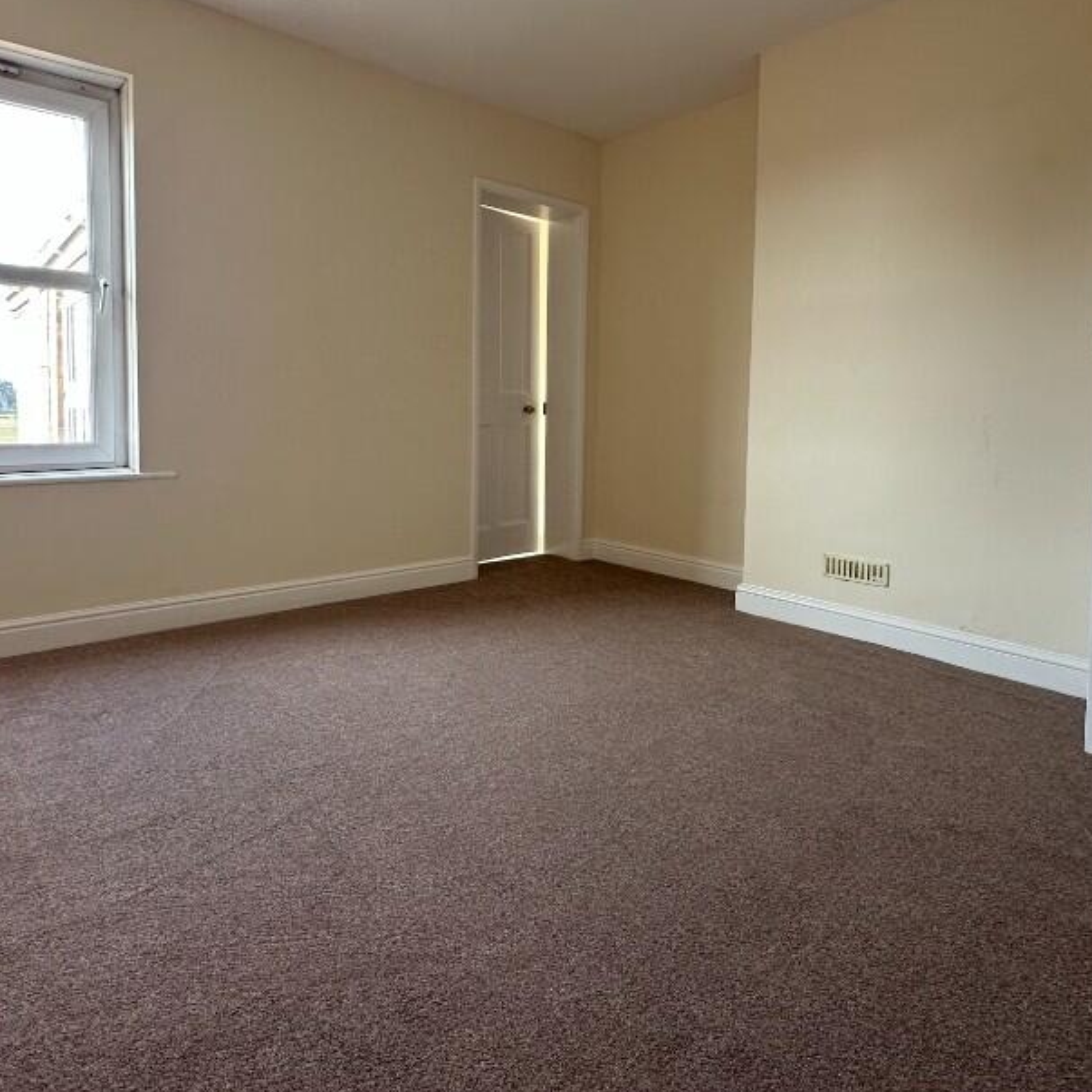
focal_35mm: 21
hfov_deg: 71.8
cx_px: 476
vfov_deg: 71.6
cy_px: 451
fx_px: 749
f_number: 2.2
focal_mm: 2.22
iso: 100
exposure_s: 1/99
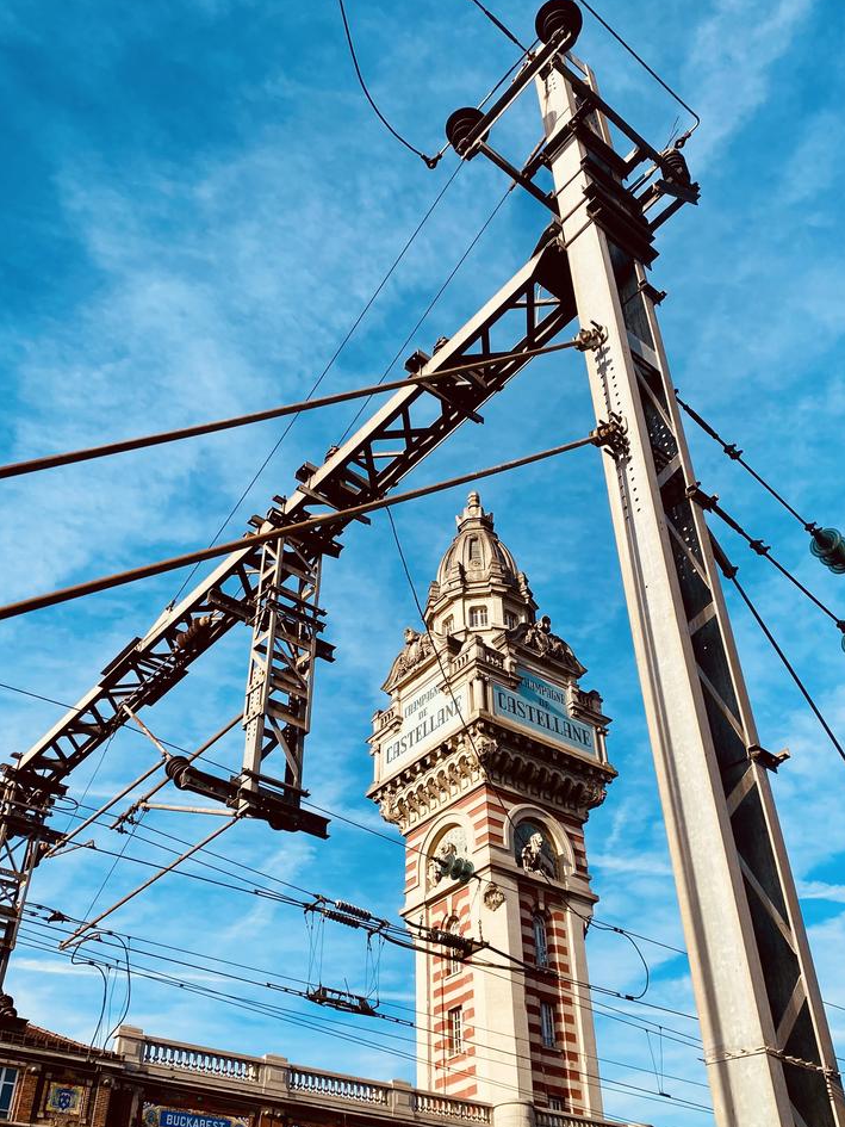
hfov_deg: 42.9
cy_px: 648
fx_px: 1074
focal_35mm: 33
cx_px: 458
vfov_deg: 55.1
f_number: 1.8
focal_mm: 4.25
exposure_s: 1/3125
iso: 32
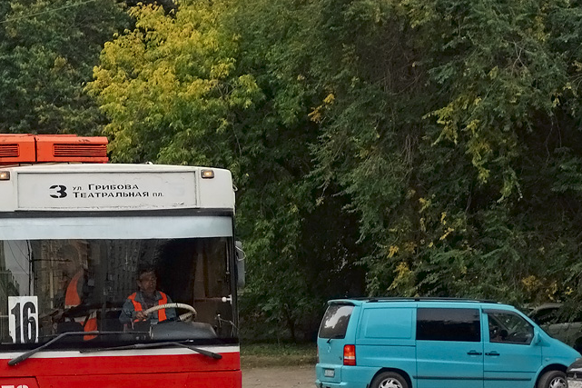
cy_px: 179
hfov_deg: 15.5
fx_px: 2117
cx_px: 93
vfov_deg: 10.5
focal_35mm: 131
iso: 500
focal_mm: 25.93
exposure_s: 1/500
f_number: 4
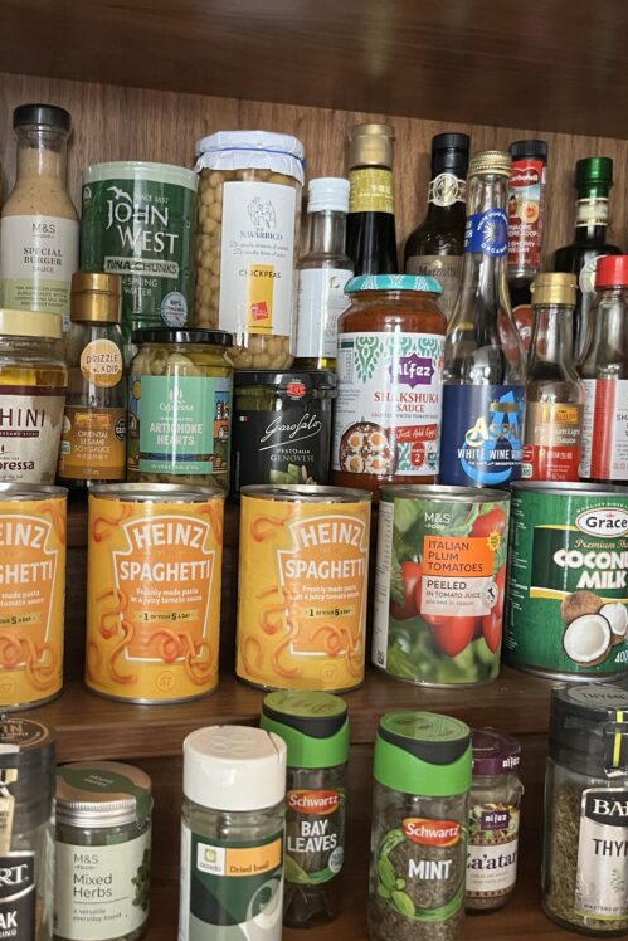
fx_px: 968
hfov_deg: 35.6
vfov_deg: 51.9
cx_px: 203
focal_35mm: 37
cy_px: 472
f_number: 1.6
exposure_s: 1/40
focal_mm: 5.1
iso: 500
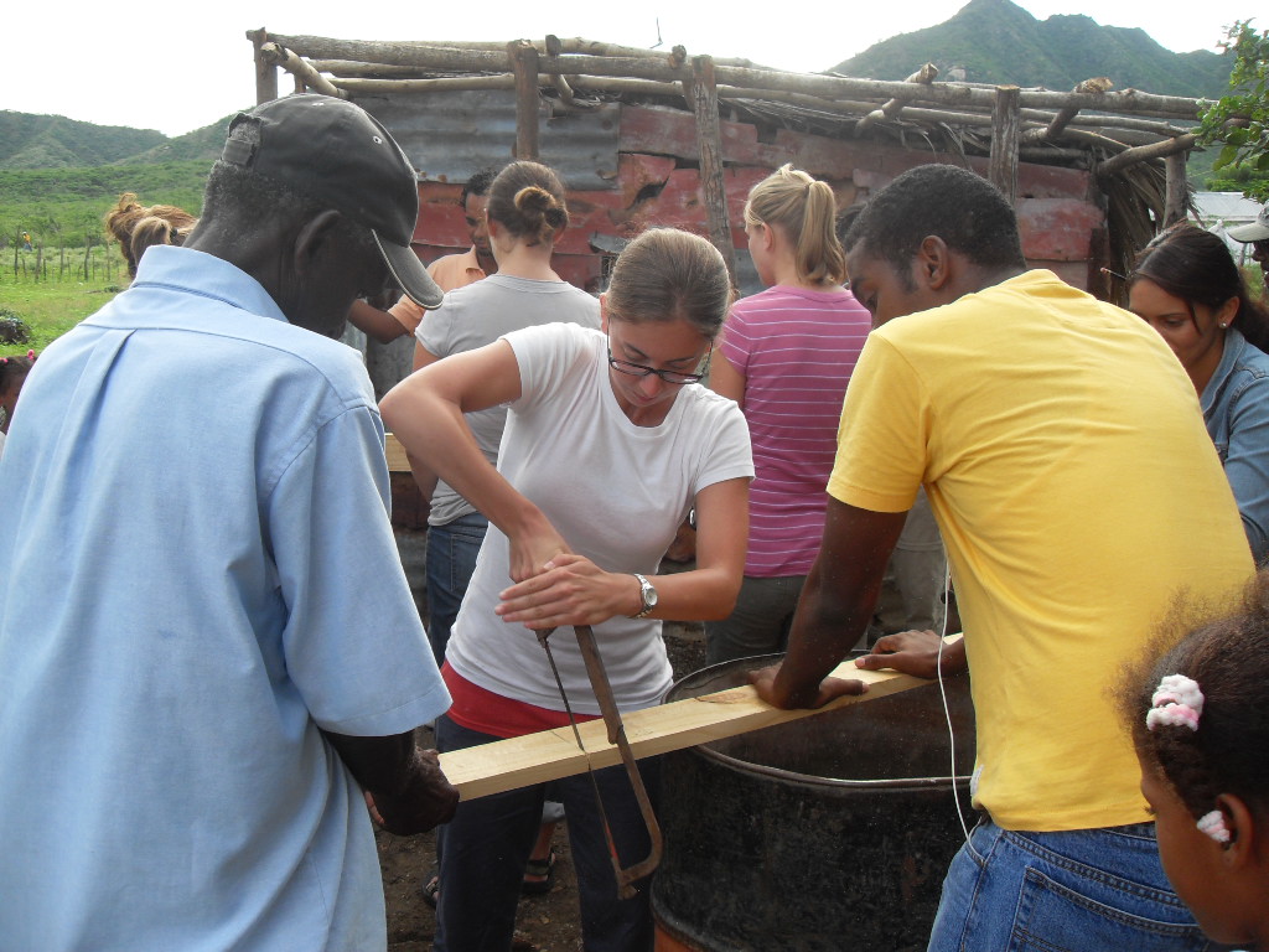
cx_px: 634
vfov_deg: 40.7
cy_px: 476
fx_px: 1283
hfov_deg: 52.6
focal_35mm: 35
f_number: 2.8
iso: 80
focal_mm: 6.3
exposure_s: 1/350
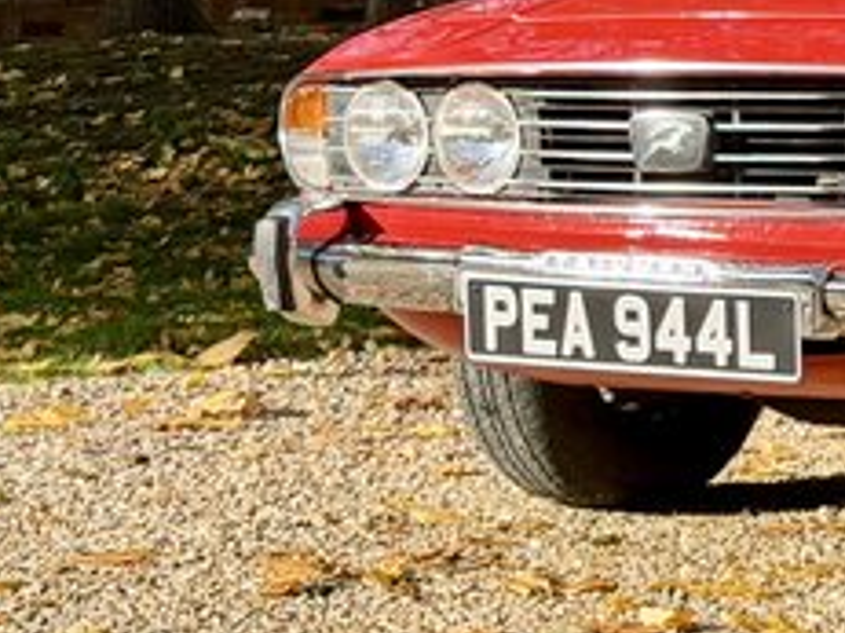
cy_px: 216
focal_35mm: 166
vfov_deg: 8.9
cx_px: 1353
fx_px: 4050
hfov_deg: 11.3
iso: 80
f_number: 1.78
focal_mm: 6.76
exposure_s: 1/1484
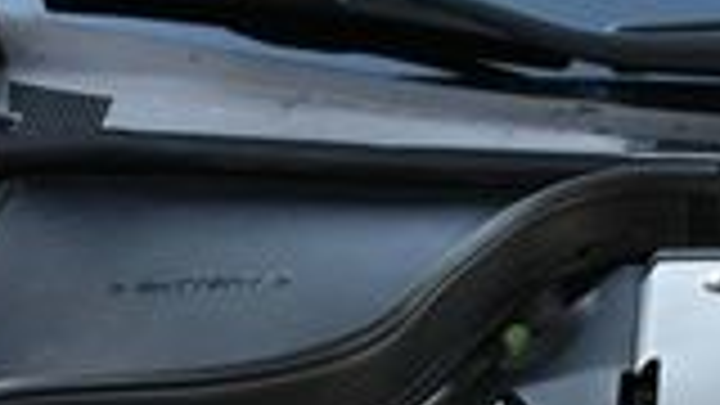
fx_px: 2883
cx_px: 945
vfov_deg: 7.7
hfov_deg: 13.7
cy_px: 850
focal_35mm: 151
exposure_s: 1/250
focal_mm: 18
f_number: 3.5
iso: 450
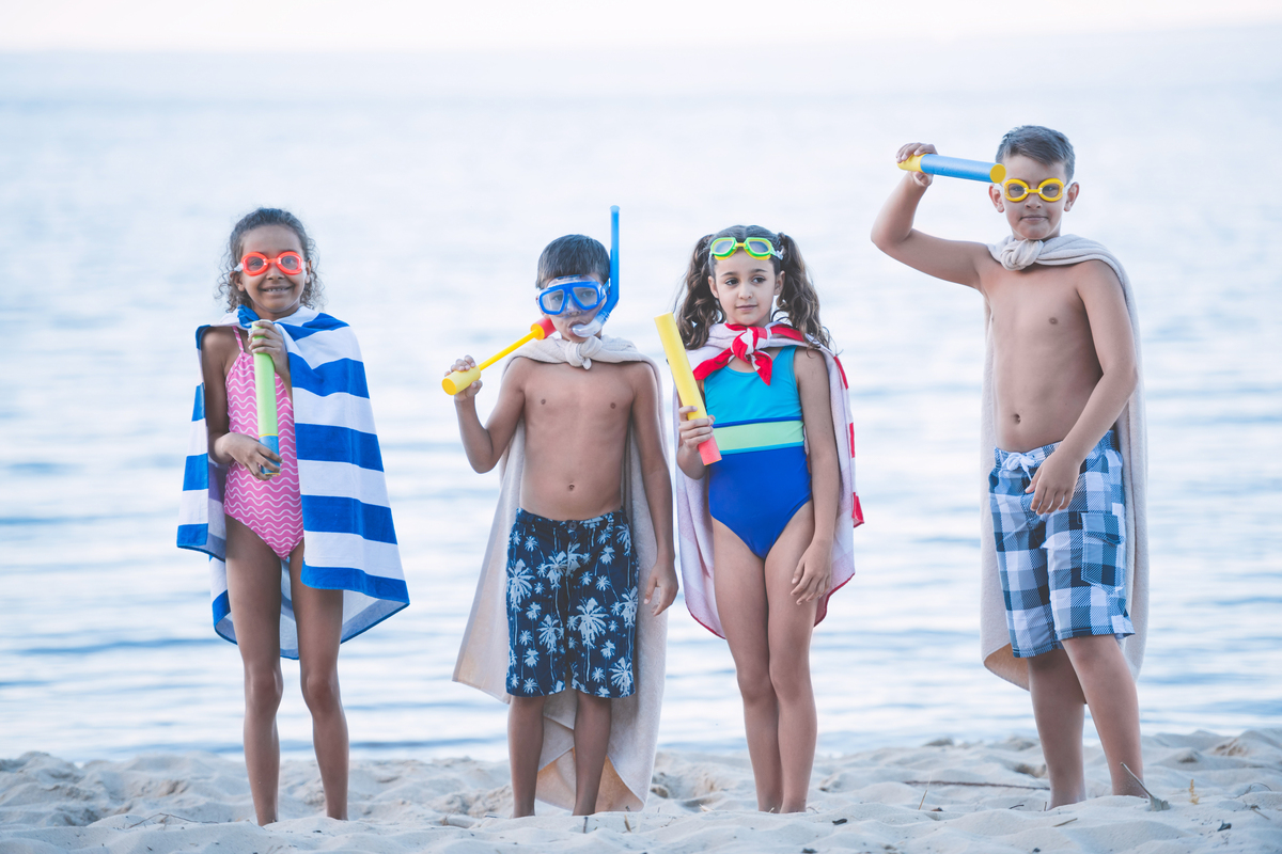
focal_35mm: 175
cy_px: 427
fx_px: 6231
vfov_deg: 7.8
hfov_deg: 11.7
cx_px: 641
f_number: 2.8
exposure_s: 1/800
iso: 200
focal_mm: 175
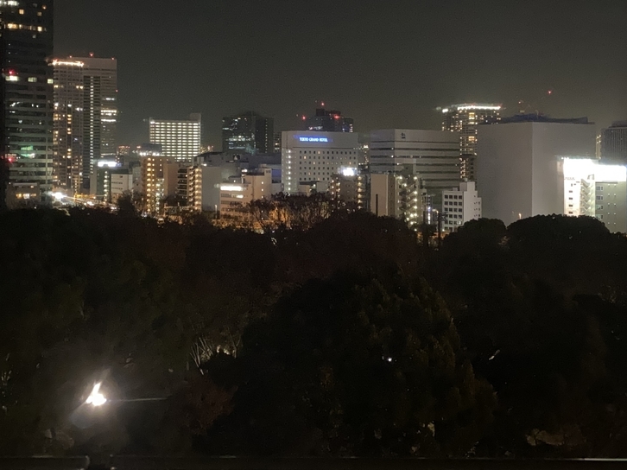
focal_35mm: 43
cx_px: 302
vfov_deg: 33.3
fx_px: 779
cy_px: 162
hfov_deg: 43.9
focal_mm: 4.25
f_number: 1.8
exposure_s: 1/4
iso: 1000
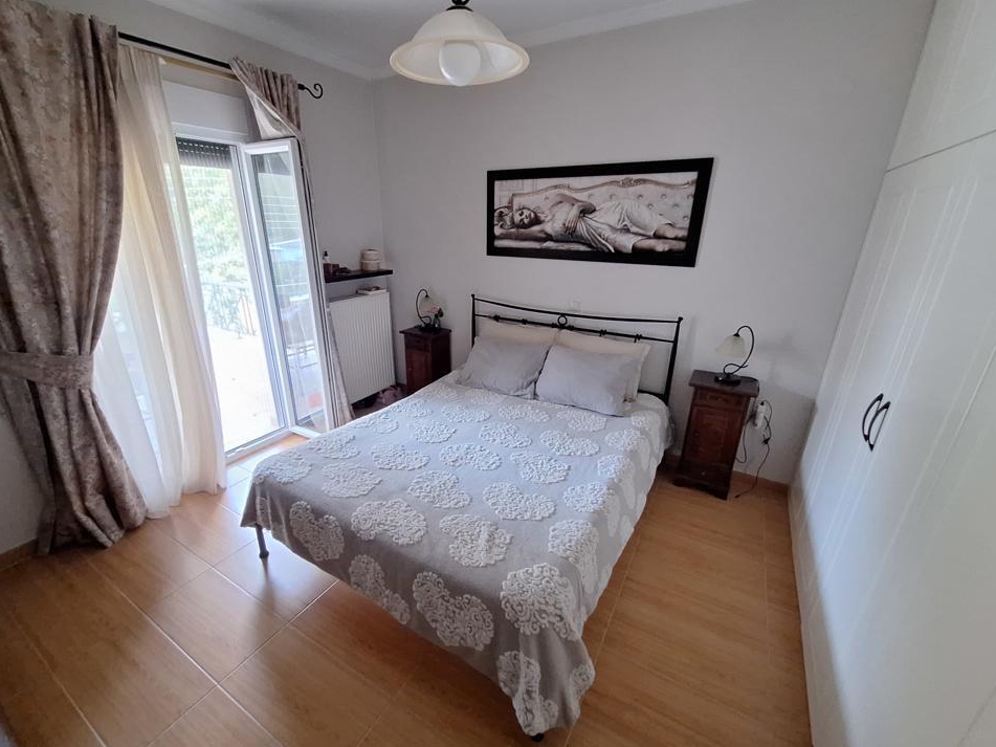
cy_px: 370
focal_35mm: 14
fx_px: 403
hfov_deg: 102.1
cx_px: 490
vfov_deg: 85.7
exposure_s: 1/20
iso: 800
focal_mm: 1.74
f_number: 2.2
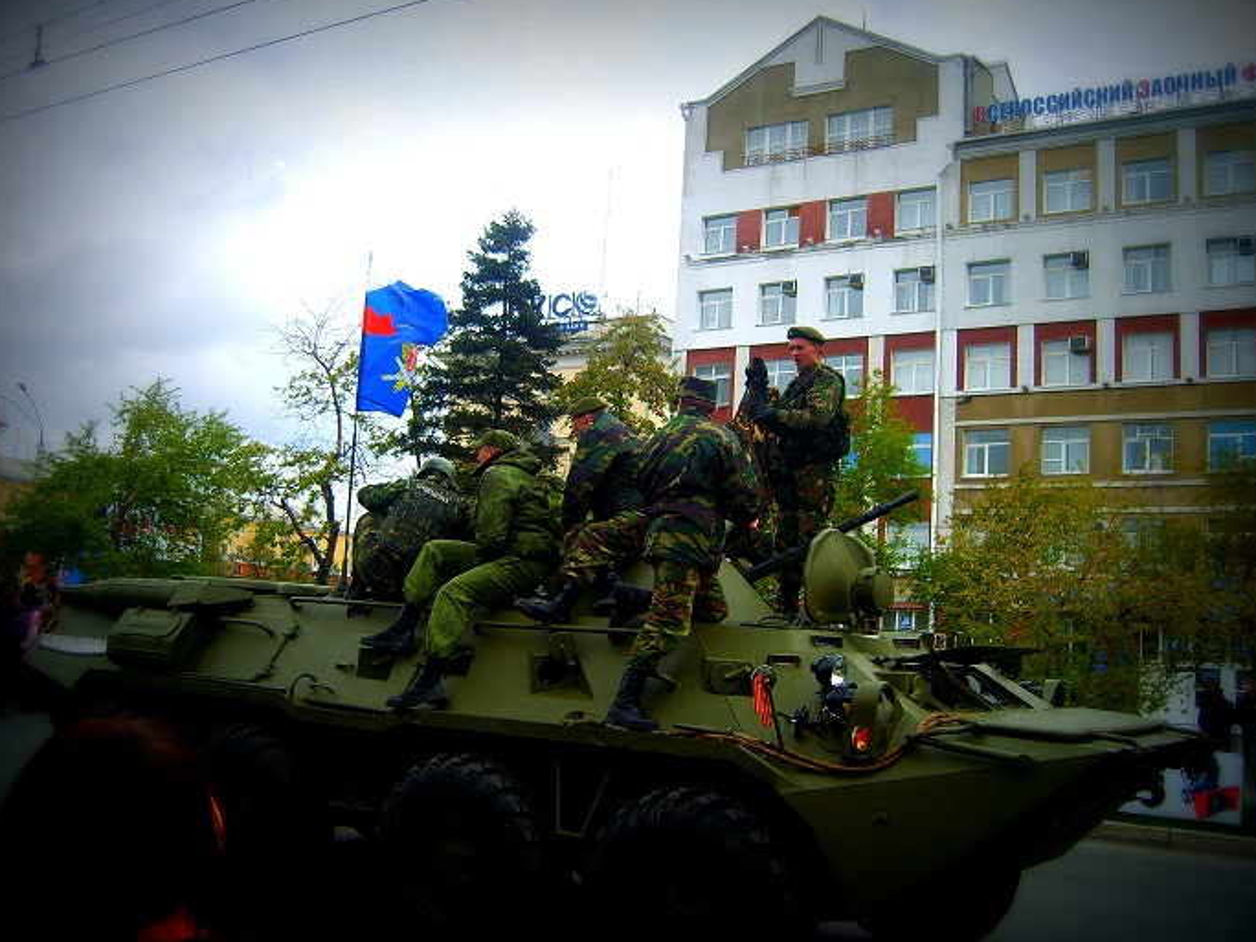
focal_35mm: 36
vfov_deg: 39.7
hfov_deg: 51.4
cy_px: 459
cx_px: 637
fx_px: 1306
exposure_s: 1/1000
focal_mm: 7.4
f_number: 2.8
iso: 50
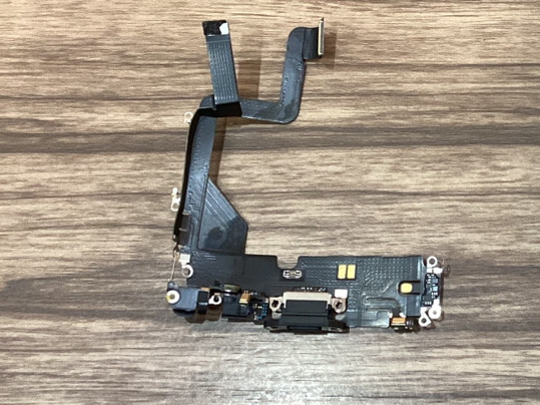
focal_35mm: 69
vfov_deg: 21.2
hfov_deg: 26.6
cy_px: 137
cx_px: 546
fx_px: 1076
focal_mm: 3.3
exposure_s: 1/50
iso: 200
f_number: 2.4
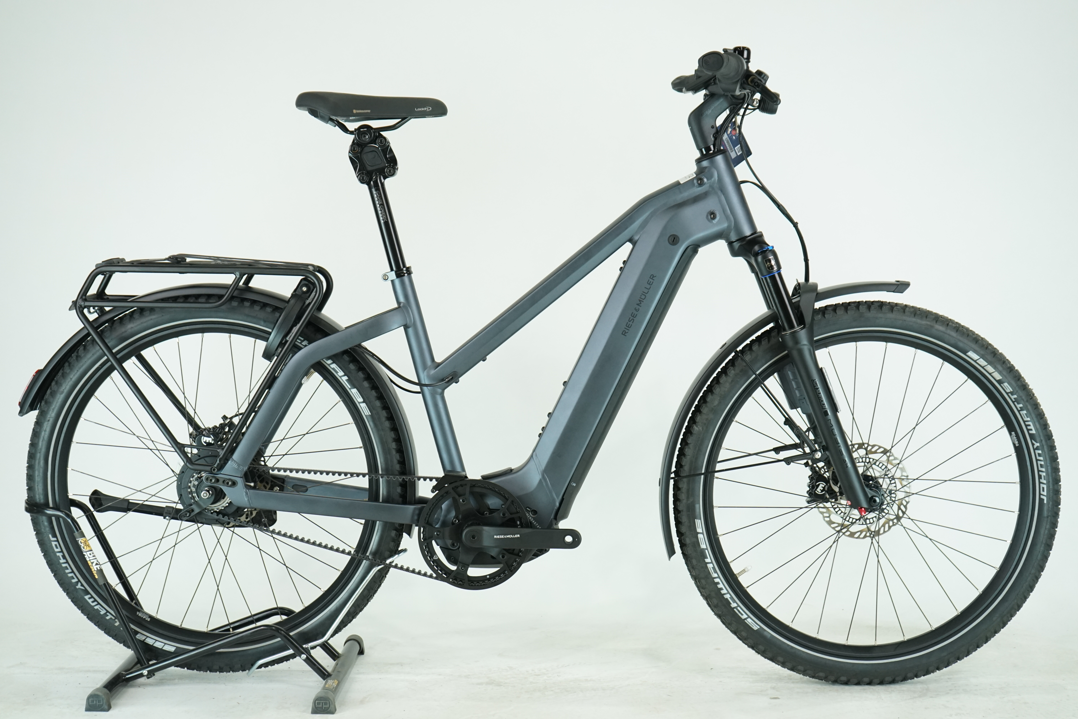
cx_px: 539
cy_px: 360
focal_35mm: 57
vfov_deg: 23.8
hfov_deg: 35.1
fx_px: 1707
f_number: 5.6
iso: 1600
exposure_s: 1/200
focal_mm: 57
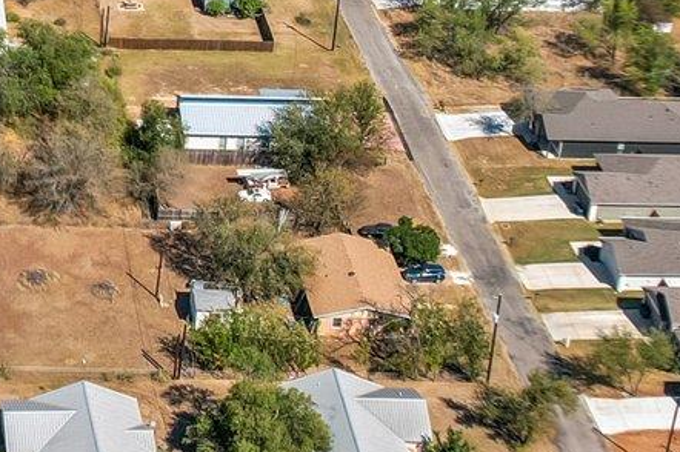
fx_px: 1925
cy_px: -15
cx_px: -197
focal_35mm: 102
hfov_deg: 18.6
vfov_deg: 13.2
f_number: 2.8
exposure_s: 1/1600
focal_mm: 8.4
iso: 100
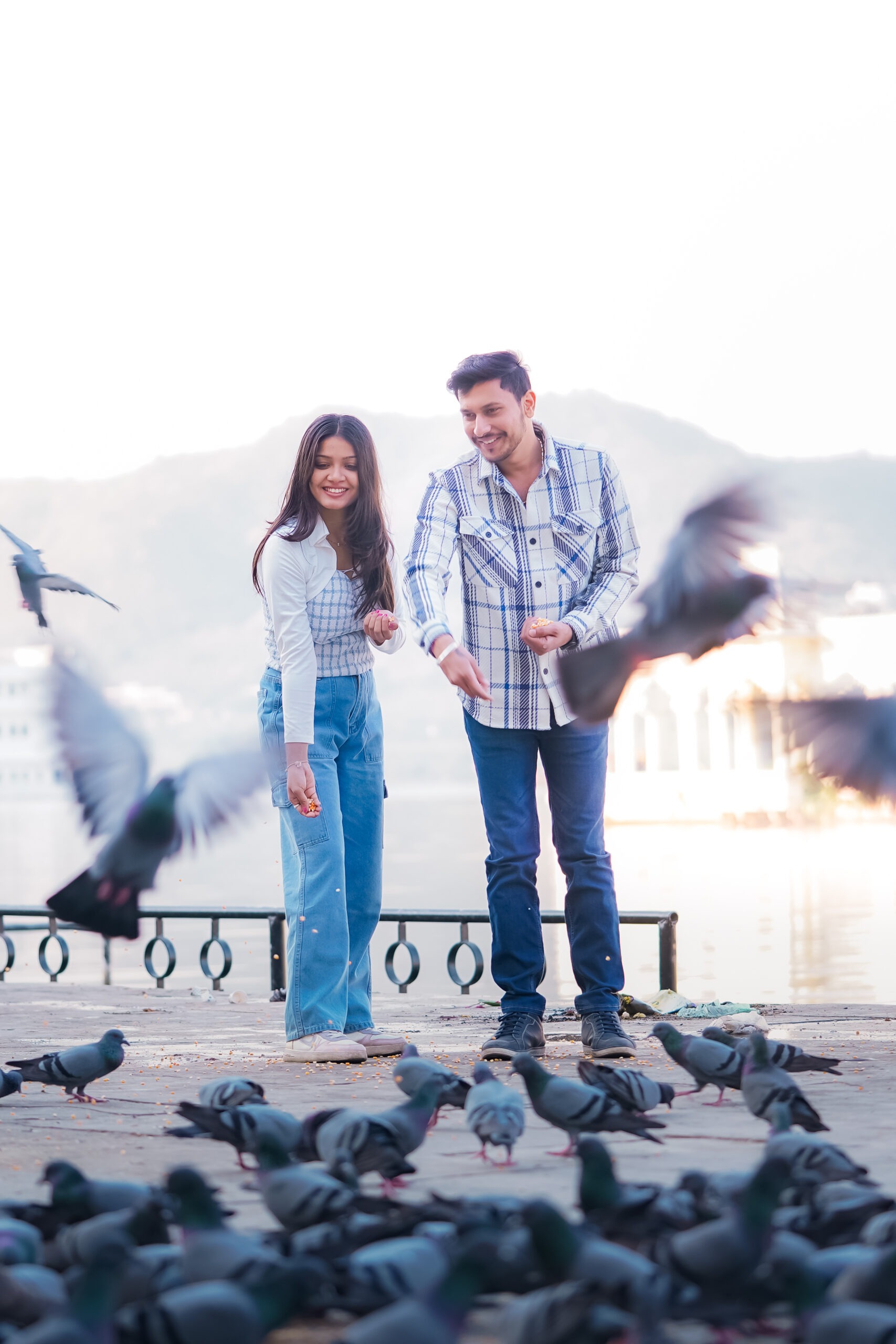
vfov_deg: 15.2
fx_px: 5039
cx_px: 448
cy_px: 672
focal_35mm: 135
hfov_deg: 10.2
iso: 125
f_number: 2.8
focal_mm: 90
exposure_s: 1/200
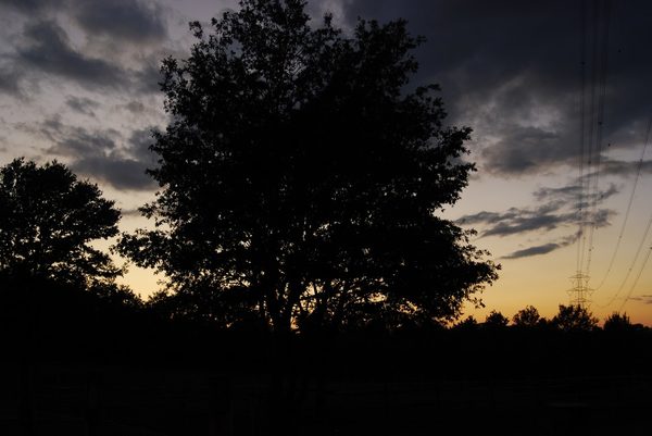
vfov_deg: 31.9
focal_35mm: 42
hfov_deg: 46.4
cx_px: 326
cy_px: 218
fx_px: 761
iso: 100
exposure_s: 1/40
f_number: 3.5
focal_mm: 28
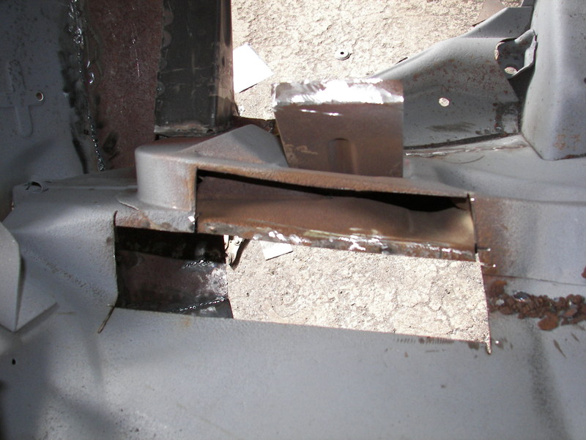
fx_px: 609
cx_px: 293
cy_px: 220
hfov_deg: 51.4
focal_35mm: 36
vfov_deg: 39.7
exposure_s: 1/30
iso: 100
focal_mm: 6
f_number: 2.8
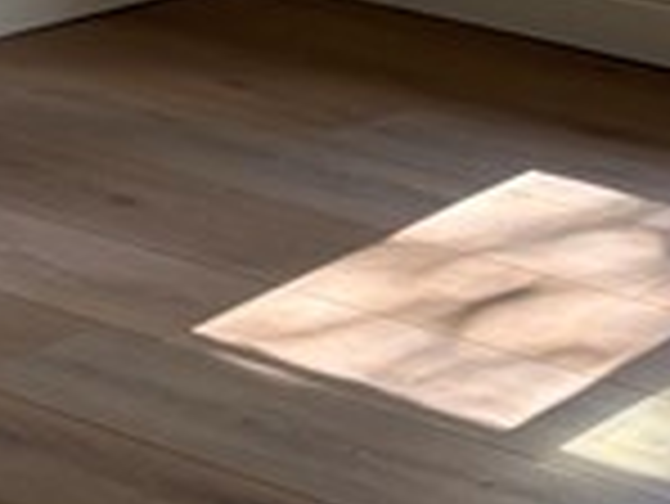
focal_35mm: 179
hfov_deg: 10.8
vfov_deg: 8.0
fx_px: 3467
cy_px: -418
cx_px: 818
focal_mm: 5.96
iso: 80
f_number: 1.6
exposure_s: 1/233
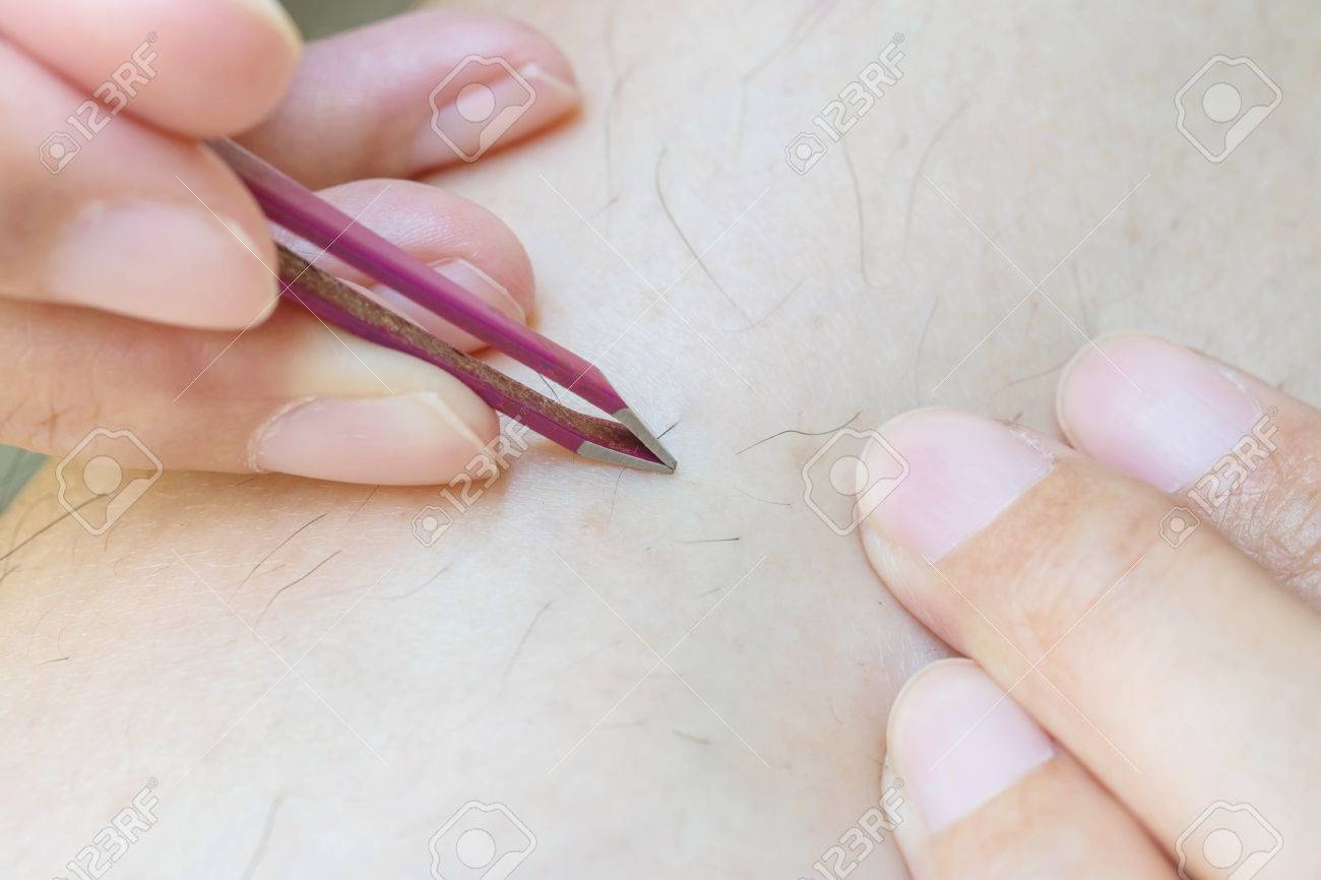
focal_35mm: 90
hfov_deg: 22.6
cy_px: 440
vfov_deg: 15.2
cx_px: 660
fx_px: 3301
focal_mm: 60
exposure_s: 1/10
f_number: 8
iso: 200
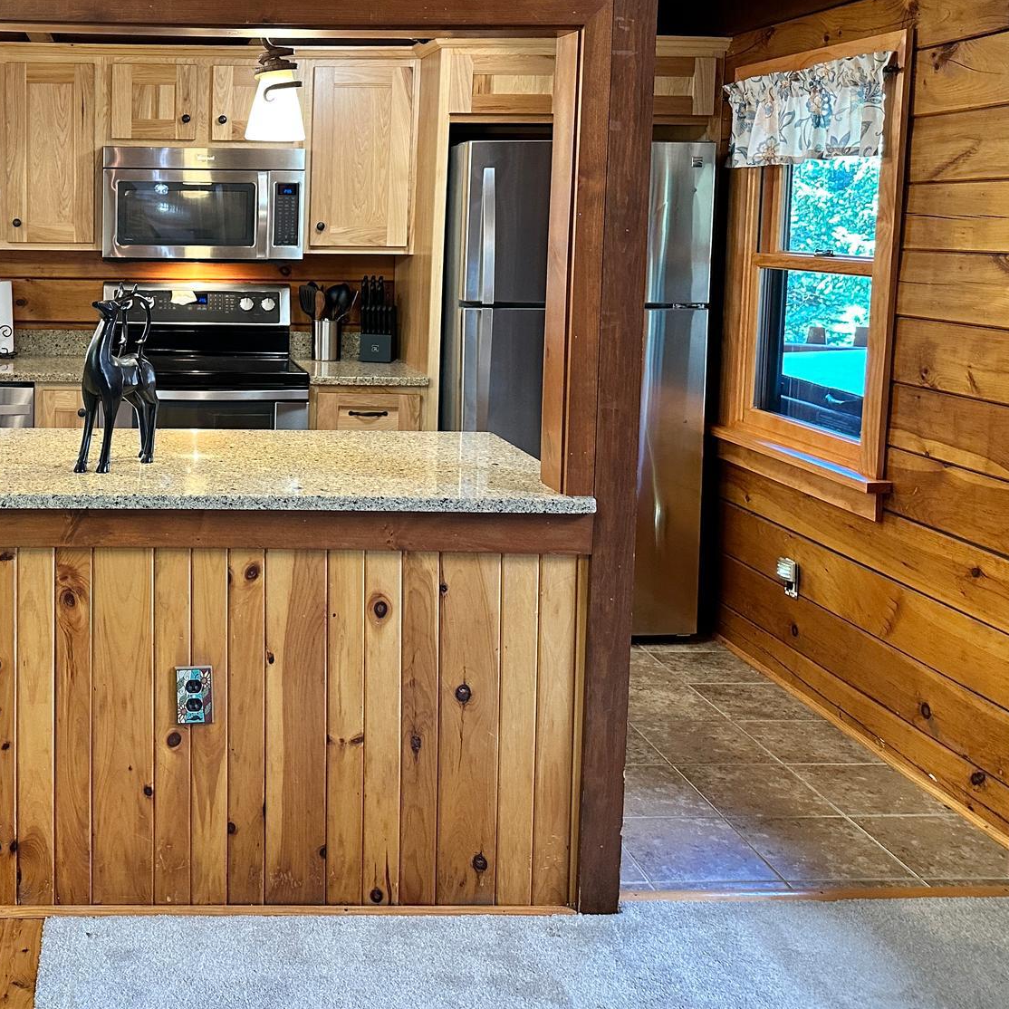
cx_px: 147
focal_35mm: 39
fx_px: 1286
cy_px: 329
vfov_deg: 42.2
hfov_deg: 40.3
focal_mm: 6.86
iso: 320
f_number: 1.78
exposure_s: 1/60
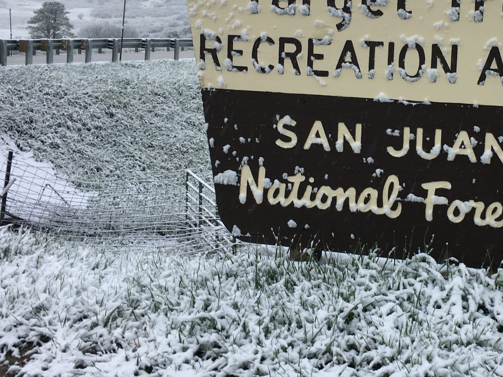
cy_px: 123
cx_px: 392
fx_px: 727
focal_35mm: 50
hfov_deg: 37.0
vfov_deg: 28.9
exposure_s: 1/120
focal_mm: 4.15
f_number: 2.2
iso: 25
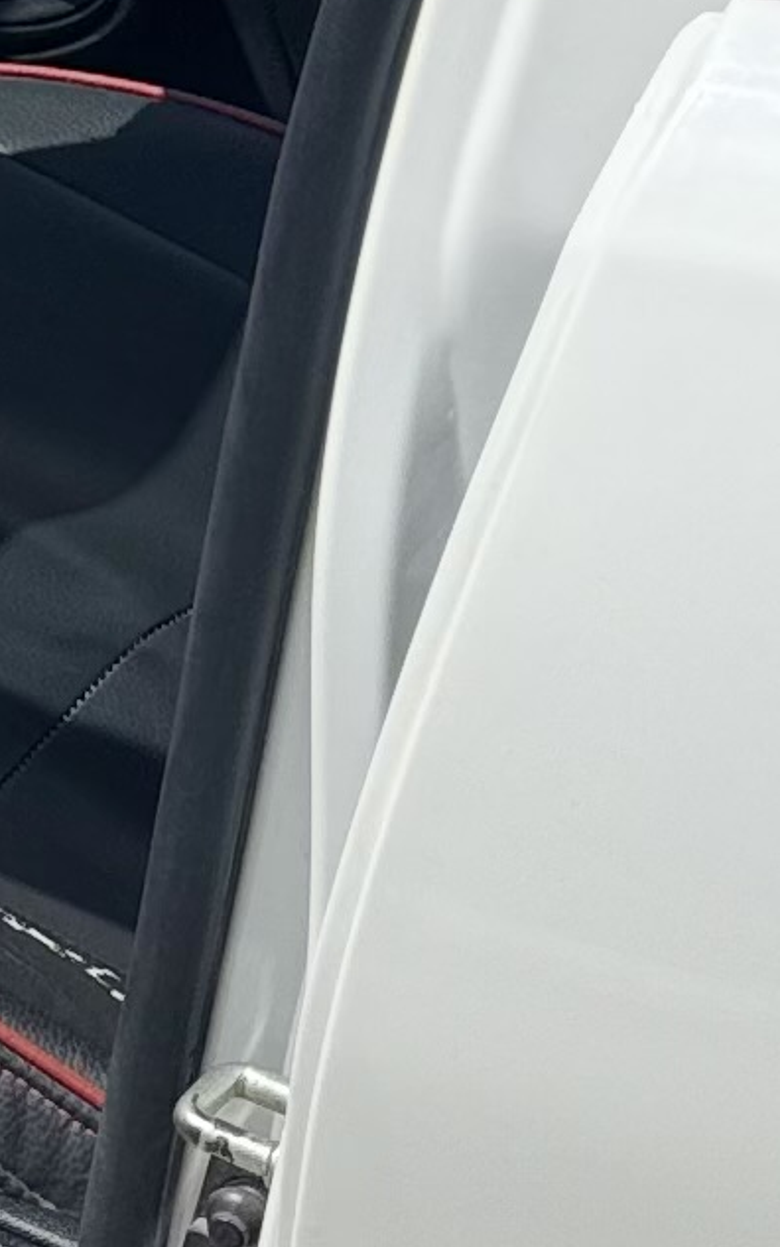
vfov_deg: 12.9
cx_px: -1075
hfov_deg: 7.6
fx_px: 5506
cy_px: 506
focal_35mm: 162
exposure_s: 1/6410
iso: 80
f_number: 1.78
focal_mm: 6.76
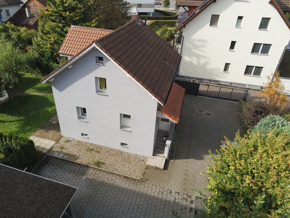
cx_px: 133
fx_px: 209
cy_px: 102
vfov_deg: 54.8
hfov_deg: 69.3
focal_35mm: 25
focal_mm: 4
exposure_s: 1/852
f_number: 2.4
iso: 100
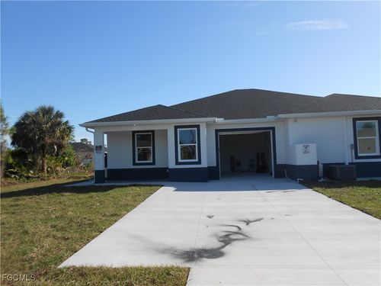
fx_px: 286
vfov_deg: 53.1
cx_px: 190
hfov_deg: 67.3
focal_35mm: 26
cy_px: 143
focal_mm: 4.6
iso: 80
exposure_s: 1/800
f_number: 3.5
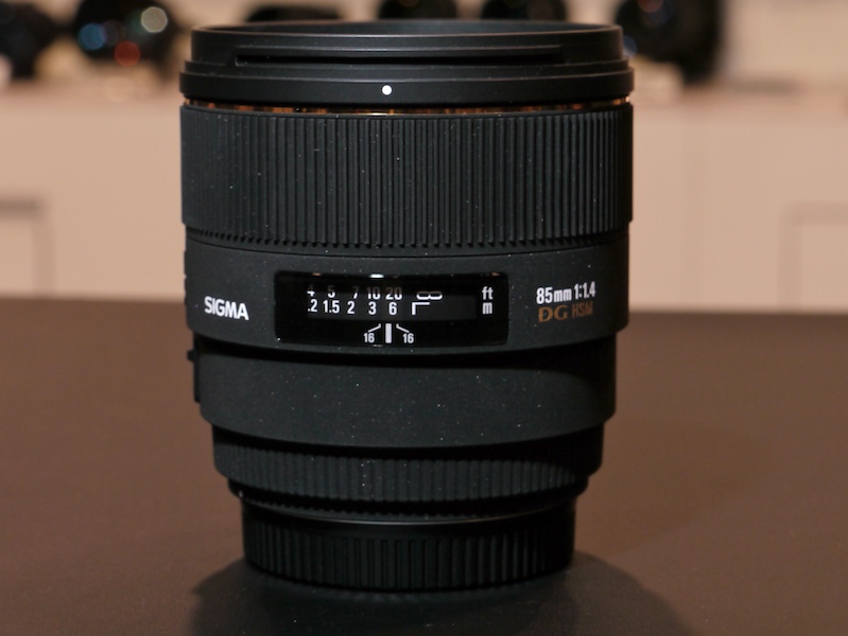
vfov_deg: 16.4
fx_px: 2206
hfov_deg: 21.8
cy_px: 318
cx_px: 424
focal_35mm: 90
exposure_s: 1/100
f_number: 8
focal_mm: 45
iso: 400
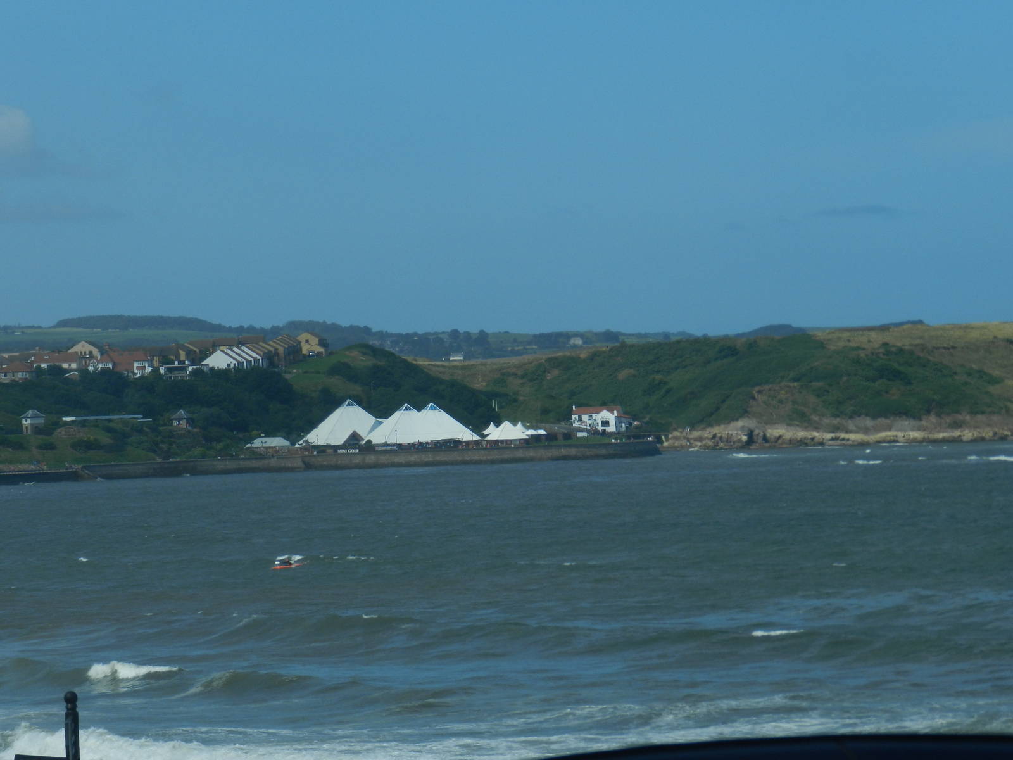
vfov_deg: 7.8
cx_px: 506
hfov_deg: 10.4
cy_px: 380
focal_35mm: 191
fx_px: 5589
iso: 160
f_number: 5.5
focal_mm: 34
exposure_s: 1/1250
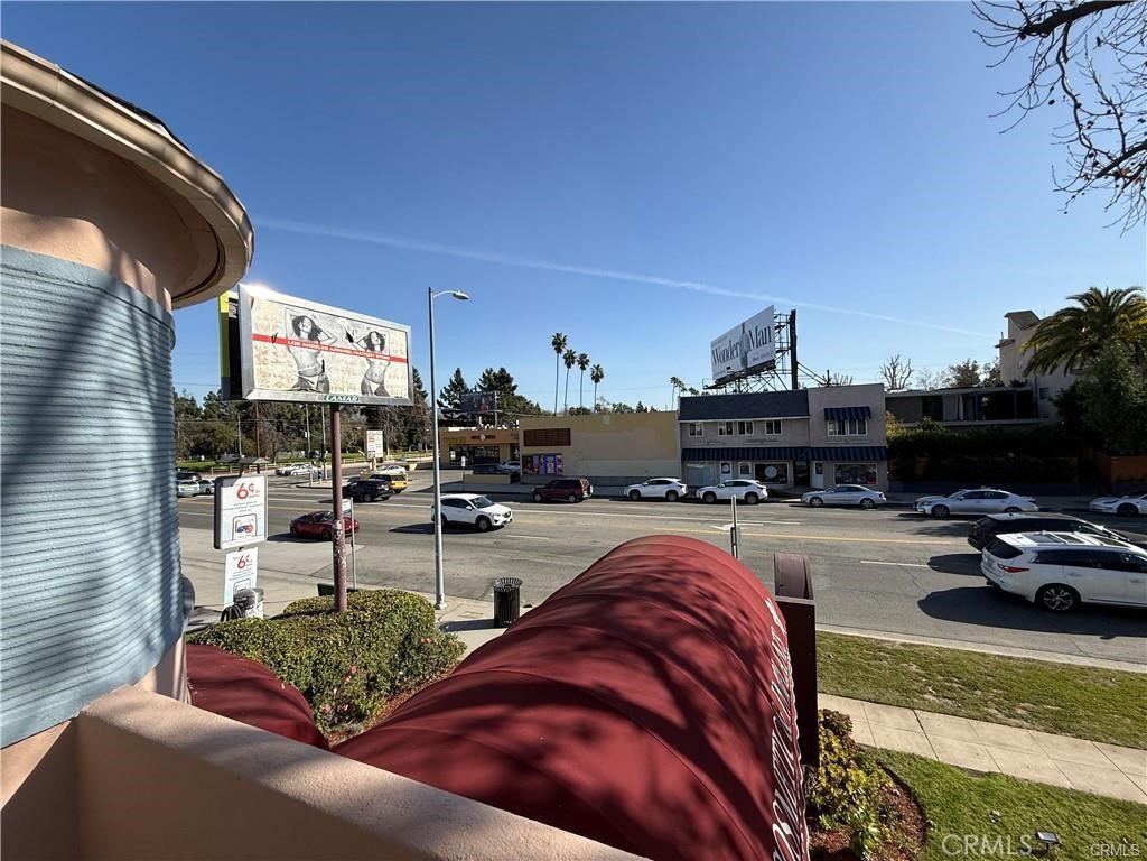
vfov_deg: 85.7
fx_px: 464
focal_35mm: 14
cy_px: 430
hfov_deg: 102.1
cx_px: 574
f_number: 2.2
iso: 50
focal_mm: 2.22
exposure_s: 1/2237
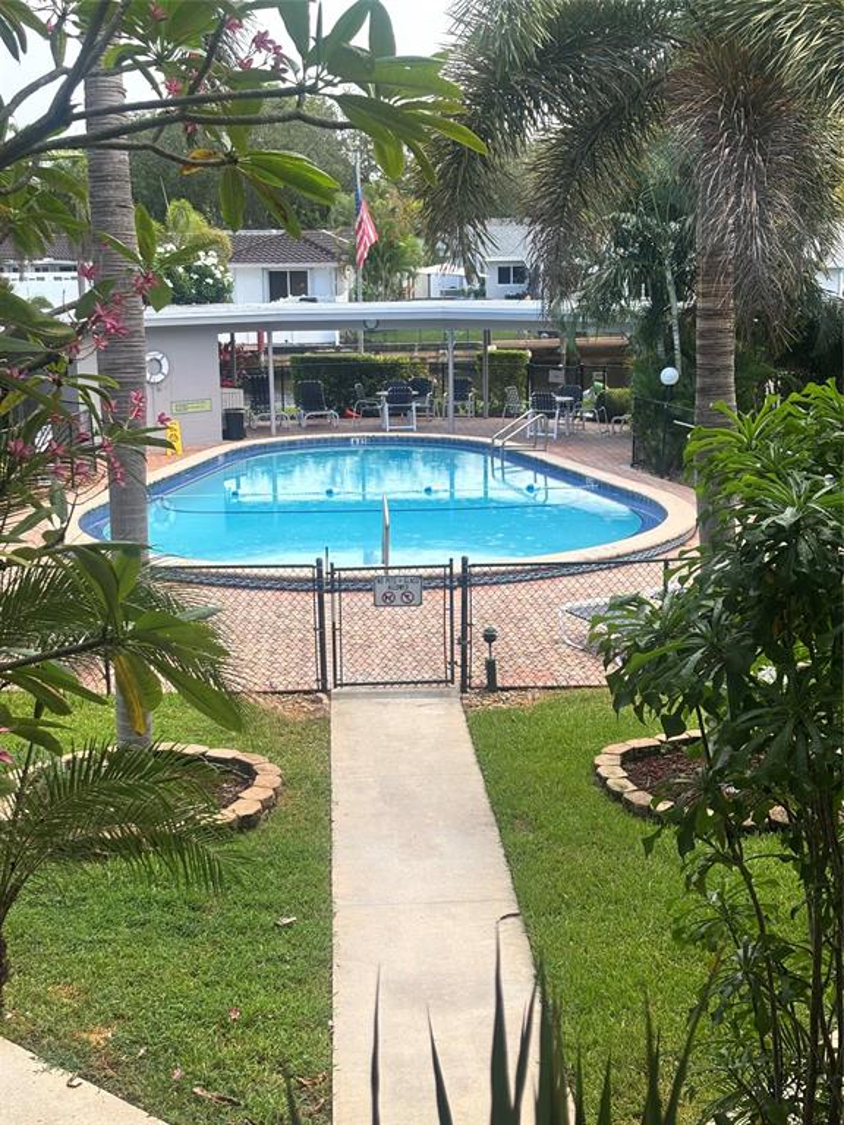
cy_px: 562
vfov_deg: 36.8
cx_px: 422
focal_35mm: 52
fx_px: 1690
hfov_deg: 28.0
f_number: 1.6
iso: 32
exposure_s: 1/364
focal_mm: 5.96
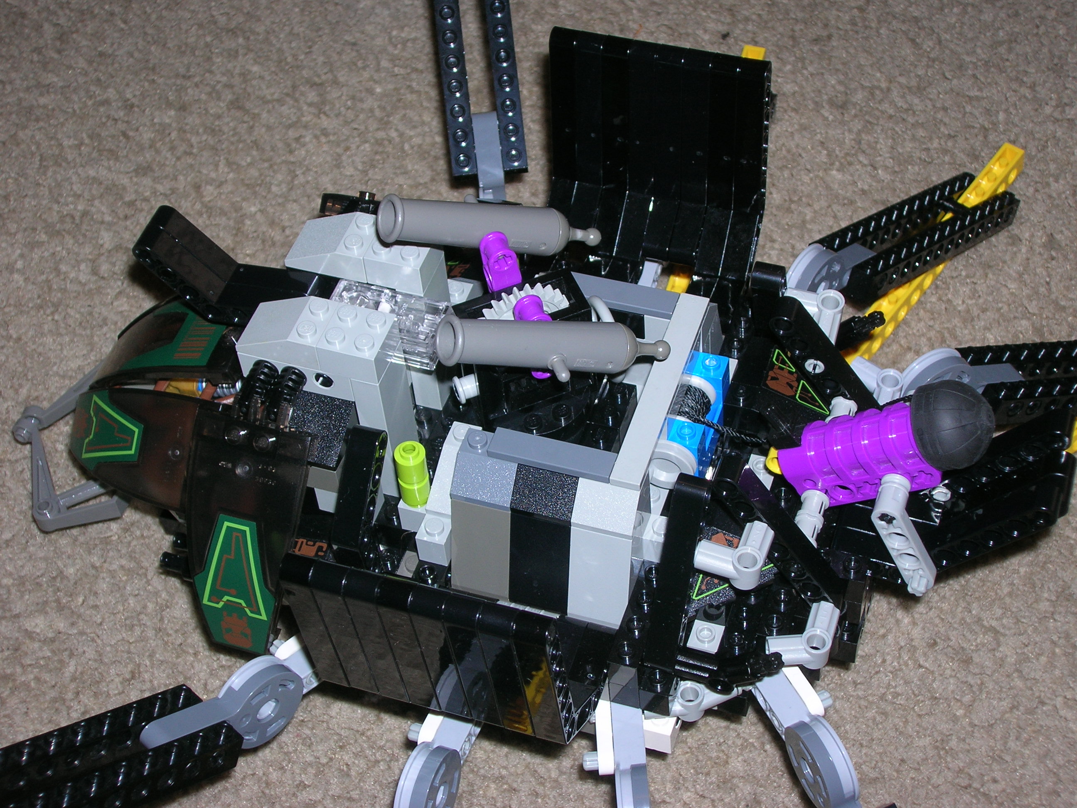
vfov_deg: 25.2
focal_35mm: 58
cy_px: 404
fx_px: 1805
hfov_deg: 33.2
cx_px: 538
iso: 50
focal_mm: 9.7
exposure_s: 1/60.1
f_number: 3.5
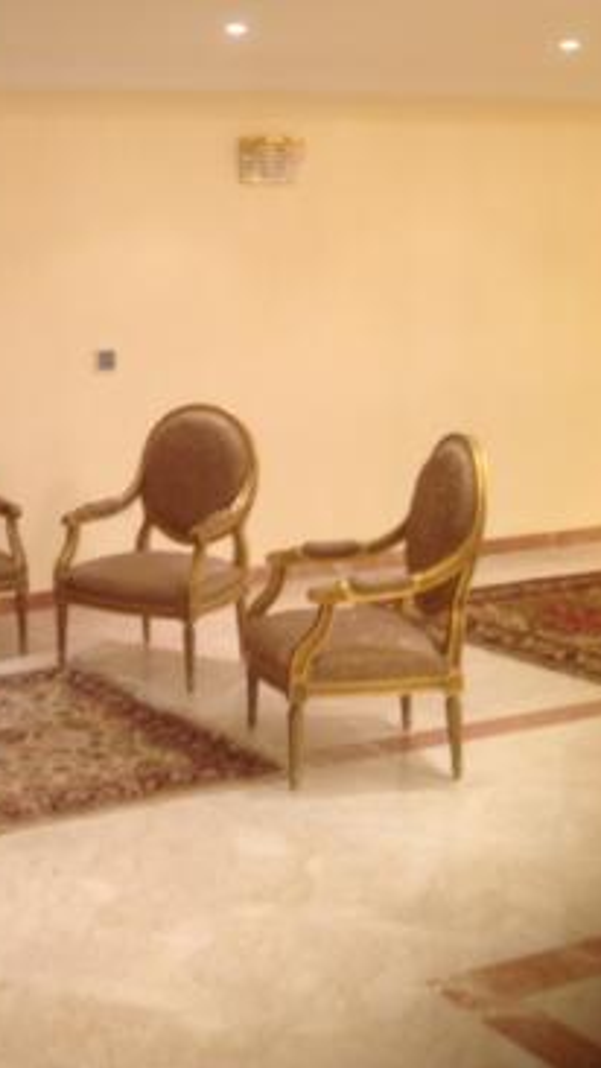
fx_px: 1473
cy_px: 543
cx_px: -58
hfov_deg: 21.9
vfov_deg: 39.9
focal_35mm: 52
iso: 80
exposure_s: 1/20
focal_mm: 4.28
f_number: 2.4
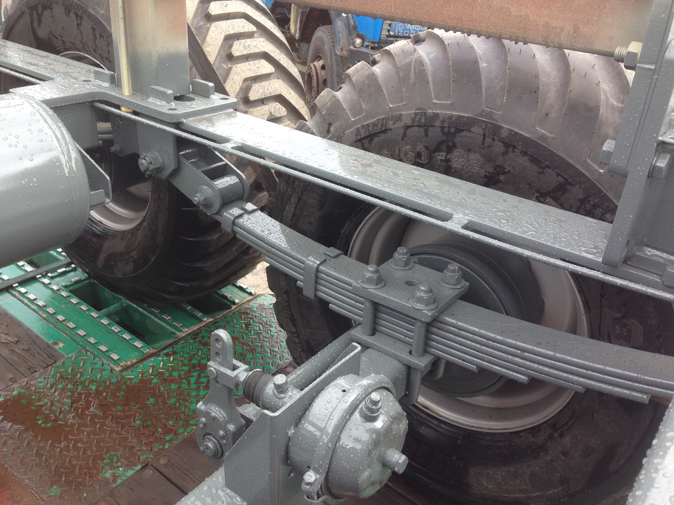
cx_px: 337
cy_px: 252
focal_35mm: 33
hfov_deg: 55.4
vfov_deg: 42.9
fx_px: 643
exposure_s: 1/288
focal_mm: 4.12
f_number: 2.4
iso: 50
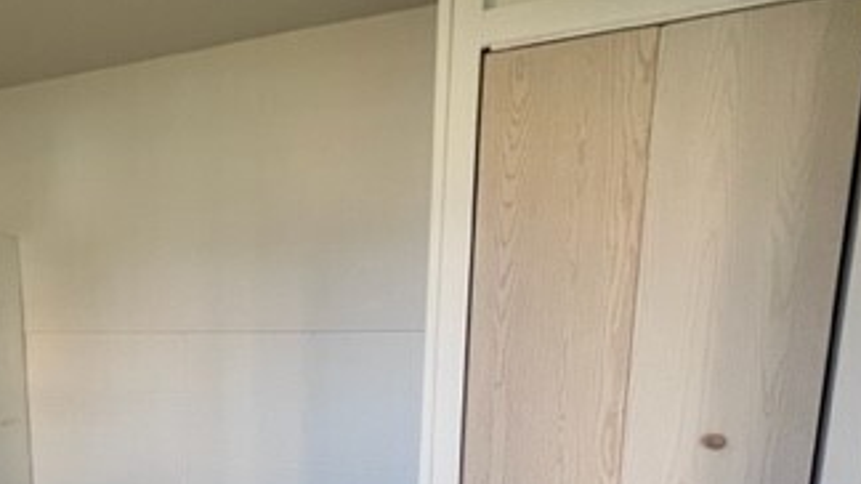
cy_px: 412
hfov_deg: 60.2
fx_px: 639
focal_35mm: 28
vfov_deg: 39.2
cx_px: 128
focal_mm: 1.57
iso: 125
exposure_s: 1/60
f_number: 1.8
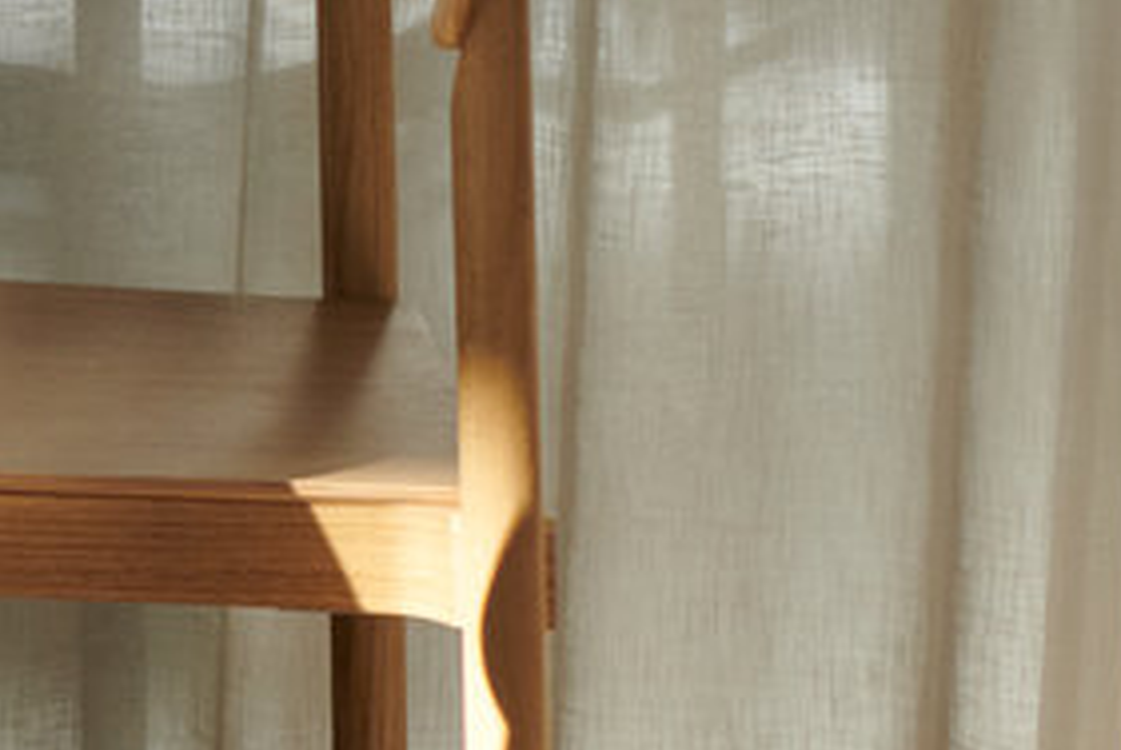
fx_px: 11346
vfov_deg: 3.8
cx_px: -2816
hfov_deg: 5.2
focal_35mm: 364
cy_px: -313
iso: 160
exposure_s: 1/160
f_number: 4
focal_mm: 50
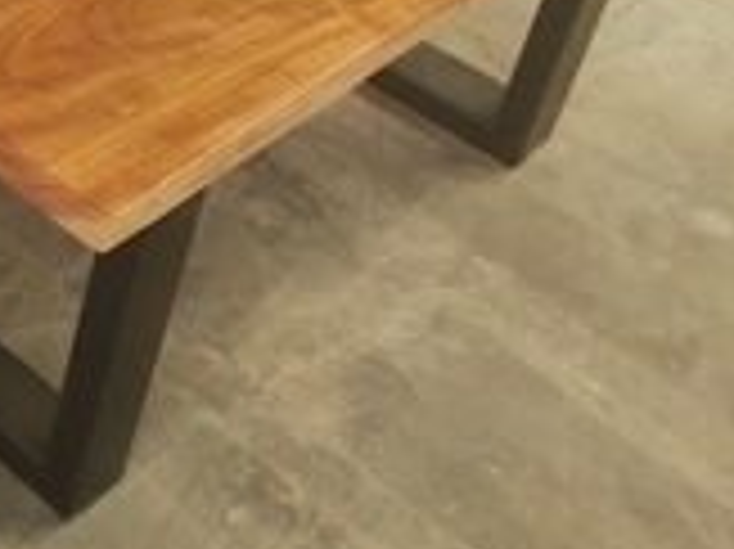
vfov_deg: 15.3
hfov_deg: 18.8
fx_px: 1949
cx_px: -365
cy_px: -160
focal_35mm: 92
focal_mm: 3.95
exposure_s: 1/100
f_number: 1.8
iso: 195
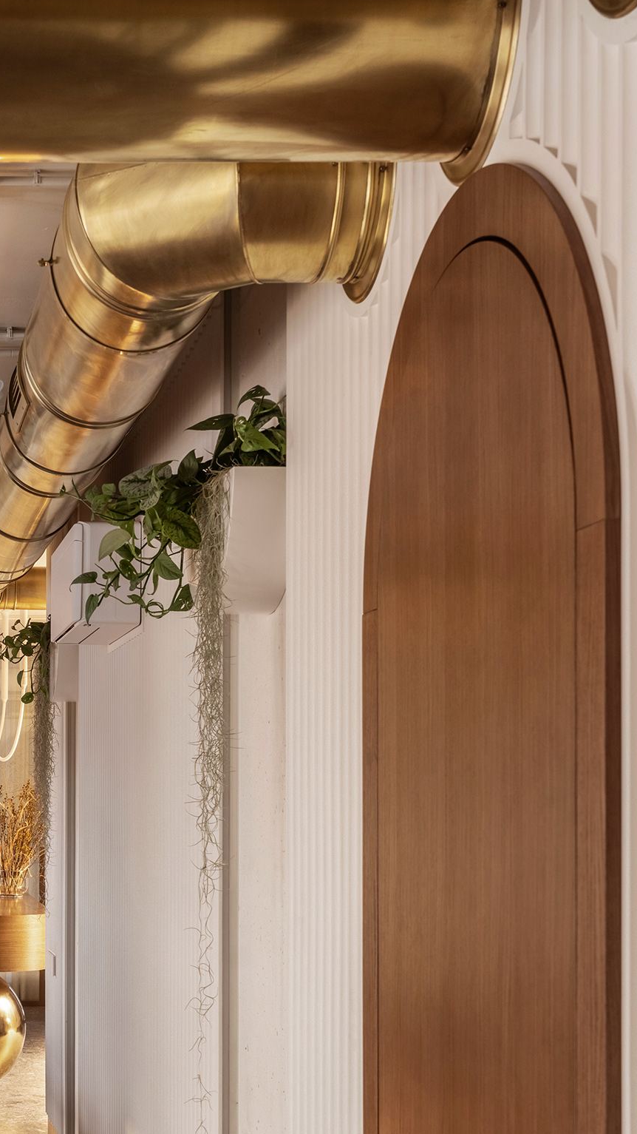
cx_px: -18
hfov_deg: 19.1
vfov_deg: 34.0
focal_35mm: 61
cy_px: 763
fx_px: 1832
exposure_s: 1/3
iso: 320
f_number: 8
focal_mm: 31
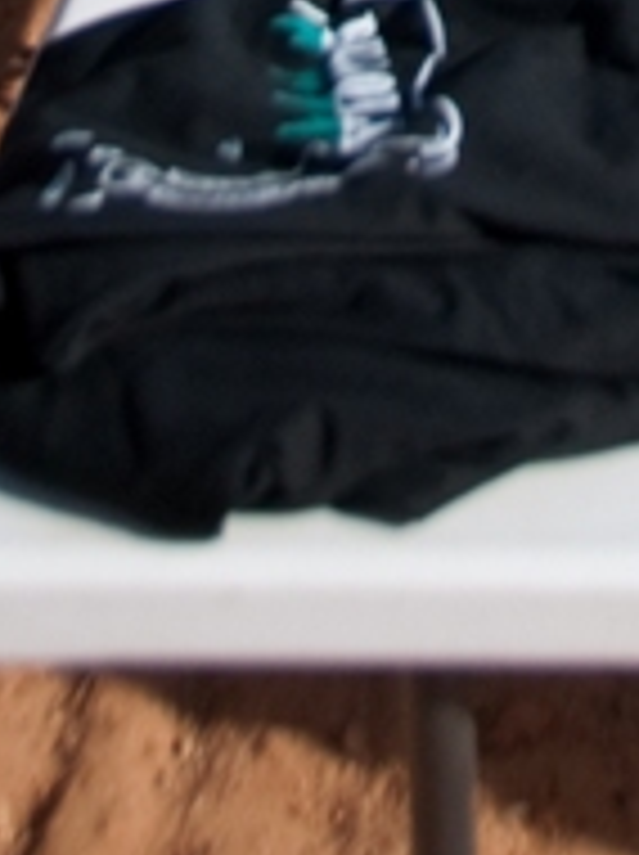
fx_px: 3848
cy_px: -999
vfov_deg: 11.2
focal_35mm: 156
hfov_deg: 9.3
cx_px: 821
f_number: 4
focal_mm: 20
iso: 200
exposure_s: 1/2500
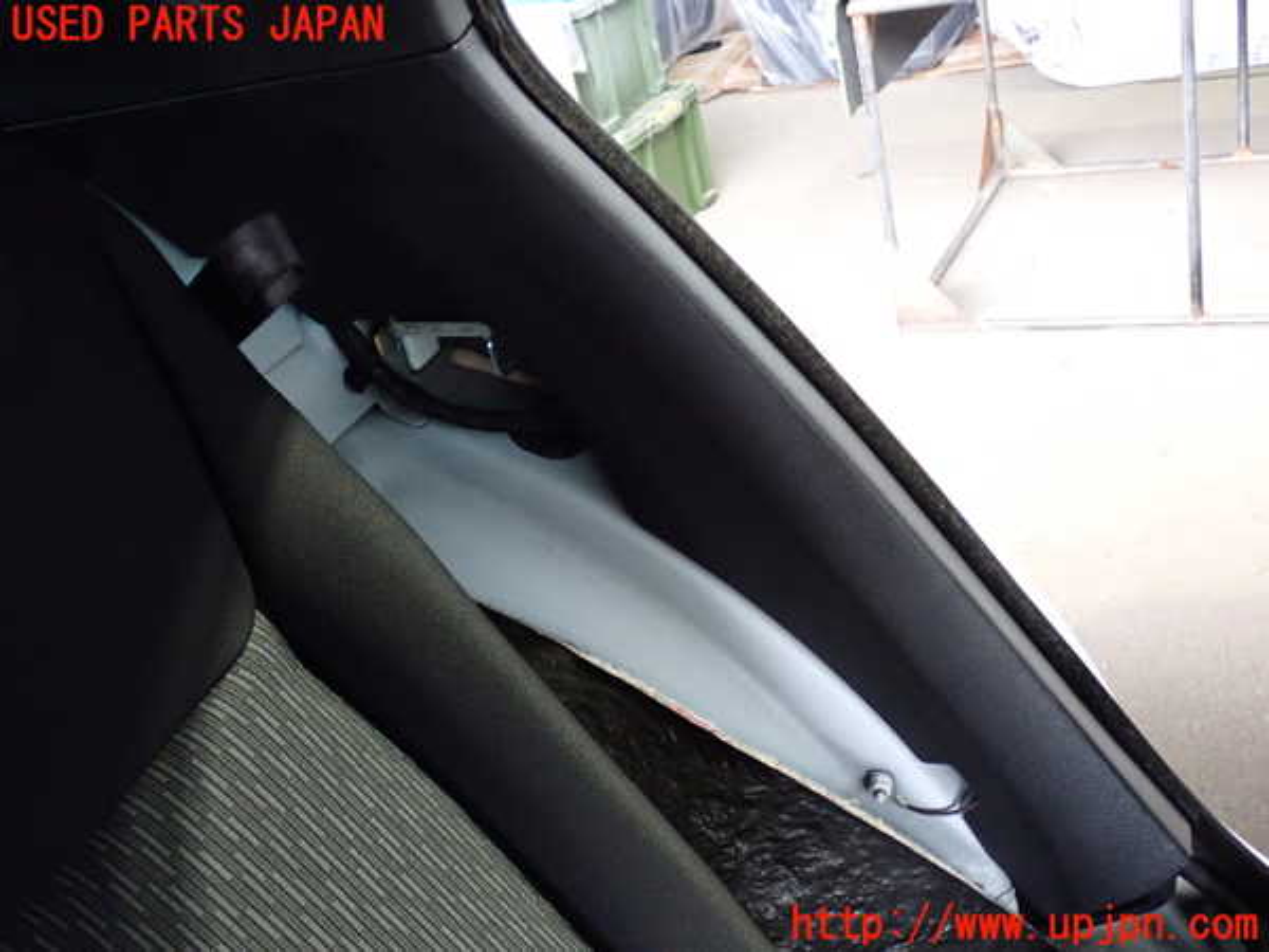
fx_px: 1393
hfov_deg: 49.0
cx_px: 634
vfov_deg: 37.7
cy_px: 476
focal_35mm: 38
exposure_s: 1/25
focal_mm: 6.83
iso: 800
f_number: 2.7
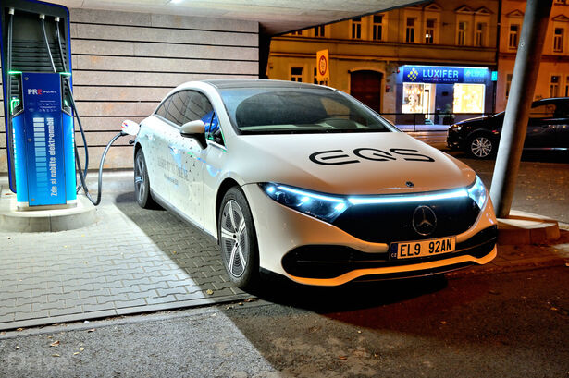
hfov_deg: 51.9
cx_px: 284
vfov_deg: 35.9
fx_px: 584
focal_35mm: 37
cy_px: 189
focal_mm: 37
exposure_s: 1/25
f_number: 4
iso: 800
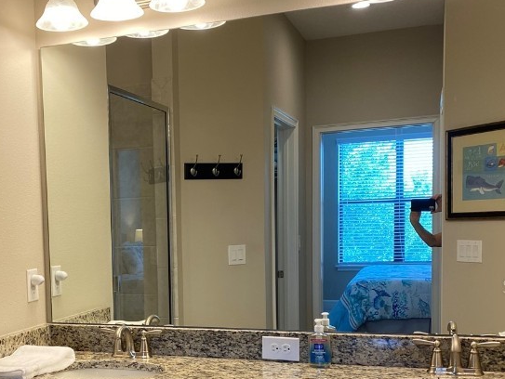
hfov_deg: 37.7
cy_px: 286
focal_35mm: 49
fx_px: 715
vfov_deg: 29.2
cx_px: 114
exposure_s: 1/120
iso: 100
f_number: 1.8
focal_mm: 4.25
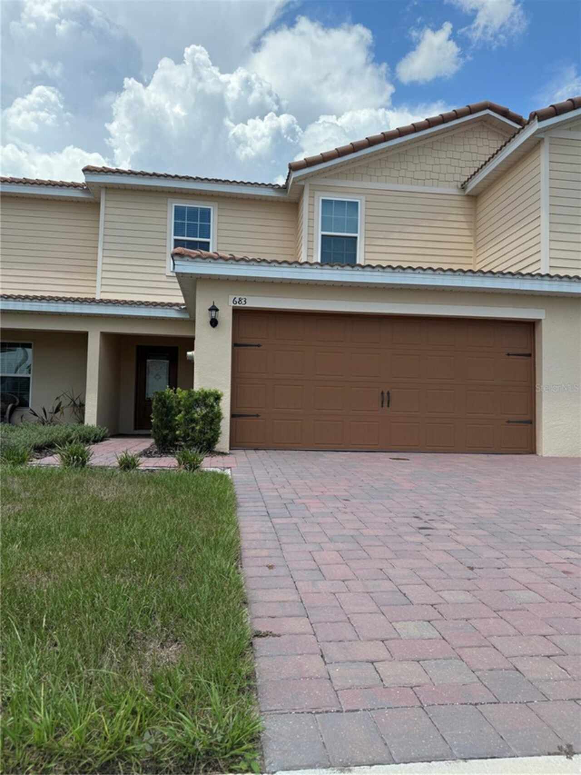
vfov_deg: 71.6
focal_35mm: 24
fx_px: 537
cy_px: 388
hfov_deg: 56.8
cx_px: 290
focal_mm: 6.76
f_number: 1.78
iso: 100
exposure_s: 1/6173
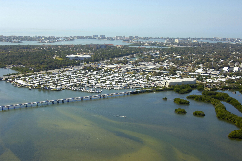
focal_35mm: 48
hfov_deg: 41.2
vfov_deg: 28.0
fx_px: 322
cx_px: 121
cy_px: 80
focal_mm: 32
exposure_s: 1/1000
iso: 400
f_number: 7.6
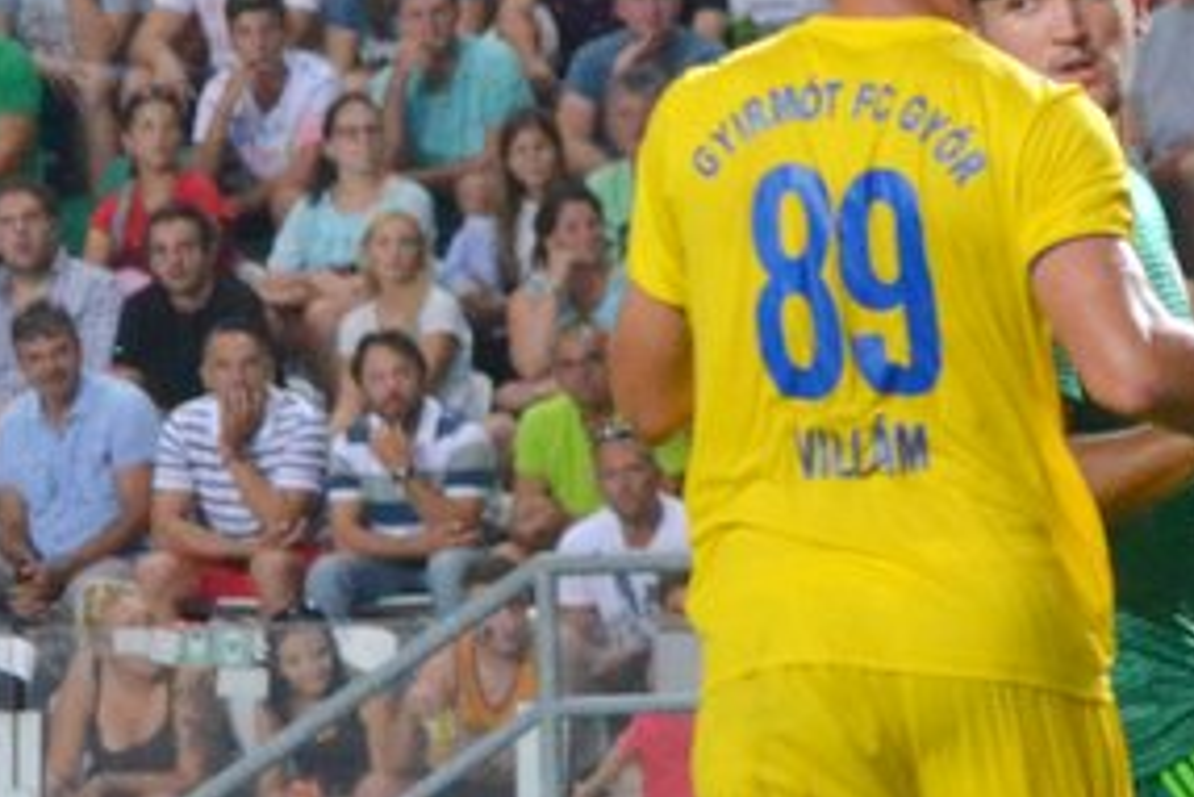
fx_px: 24223
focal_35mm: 730
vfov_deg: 1.9
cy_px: 346
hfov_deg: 2.8
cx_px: 2455
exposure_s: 1/320
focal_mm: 116
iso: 2000
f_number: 4.8
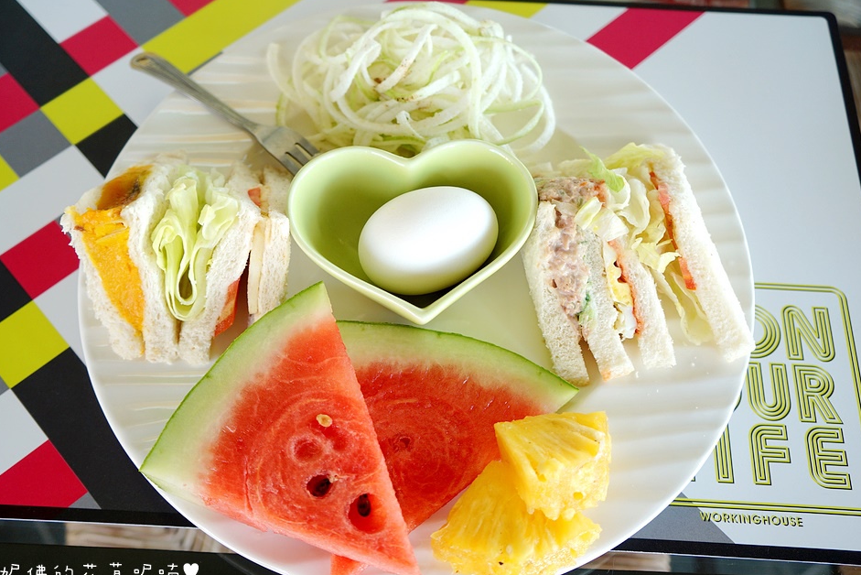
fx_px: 898
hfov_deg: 51.2
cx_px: 418
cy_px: 304
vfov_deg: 35.5
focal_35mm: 38
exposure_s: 1/60
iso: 125
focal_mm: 23
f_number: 4
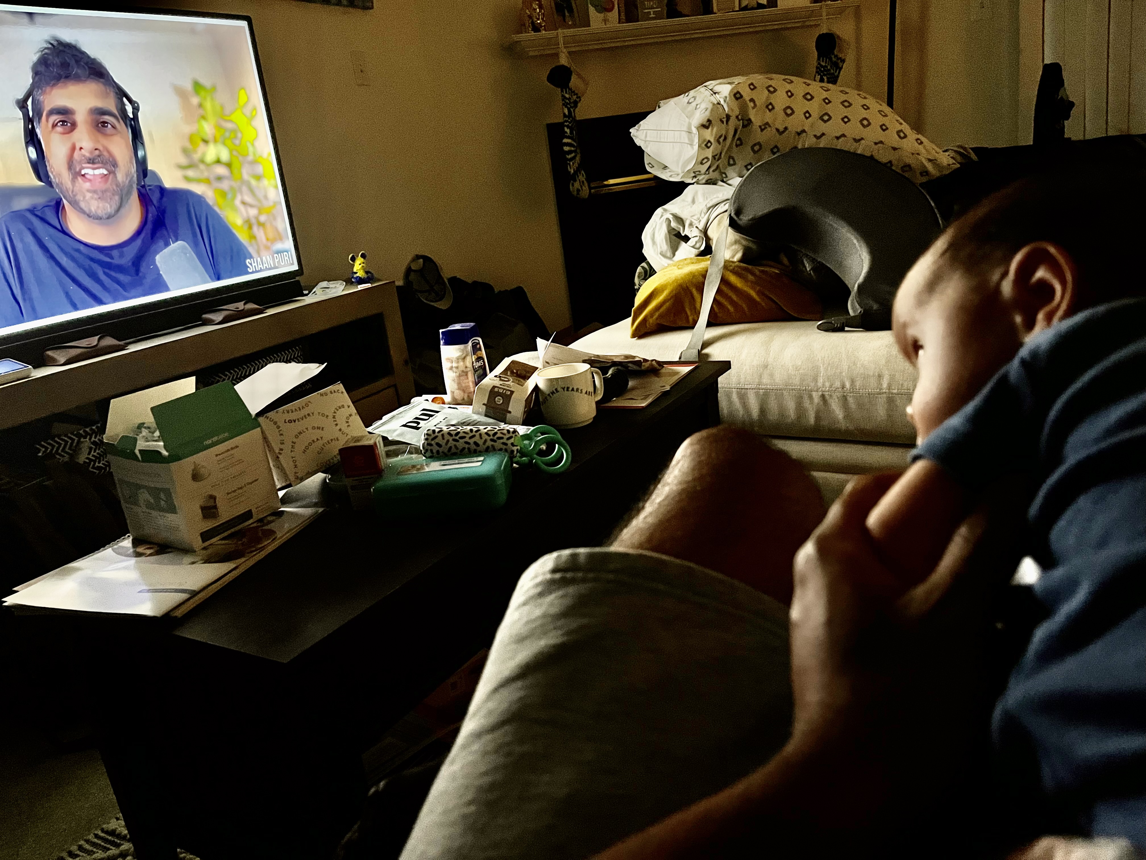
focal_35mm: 26
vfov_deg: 53.1
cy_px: 430
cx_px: 573
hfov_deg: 67.3
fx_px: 861
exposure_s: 1/40
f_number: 1.6
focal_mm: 5.1
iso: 640
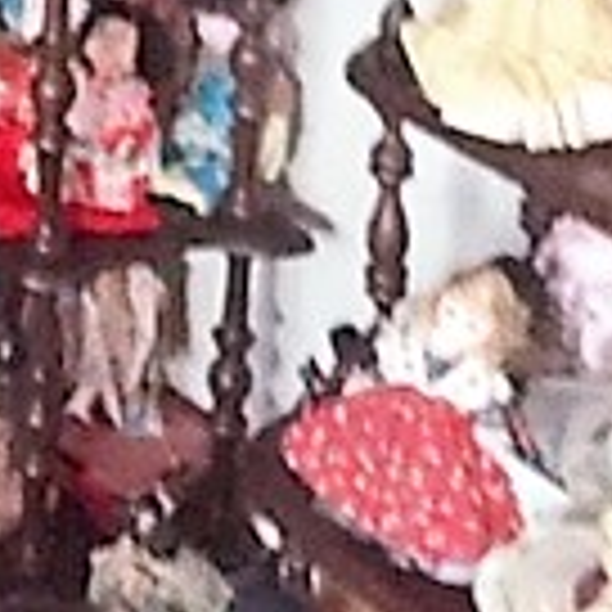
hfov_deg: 13.4
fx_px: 2420
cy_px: -423
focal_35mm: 121
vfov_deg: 13.2
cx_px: -374
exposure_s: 1/15
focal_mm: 4.15
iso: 800
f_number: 2.2
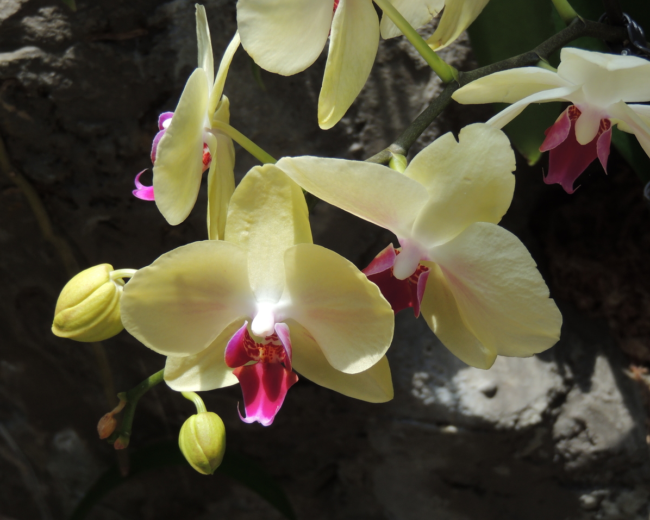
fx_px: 1808
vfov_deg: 16.4
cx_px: 332
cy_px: 260
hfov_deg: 20.4
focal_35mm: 94
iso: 100
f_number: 4.1
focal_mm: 16
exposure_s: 1/500
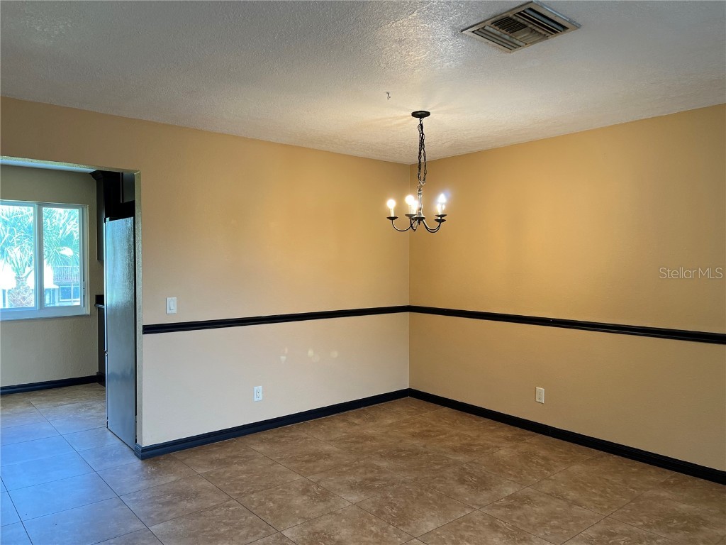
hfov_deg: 67.3
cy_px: 272
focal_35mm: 26
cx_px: 363
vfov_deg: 53.1
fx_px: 545
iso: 125
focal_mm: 5.7
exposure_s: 1/120
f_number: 1.5
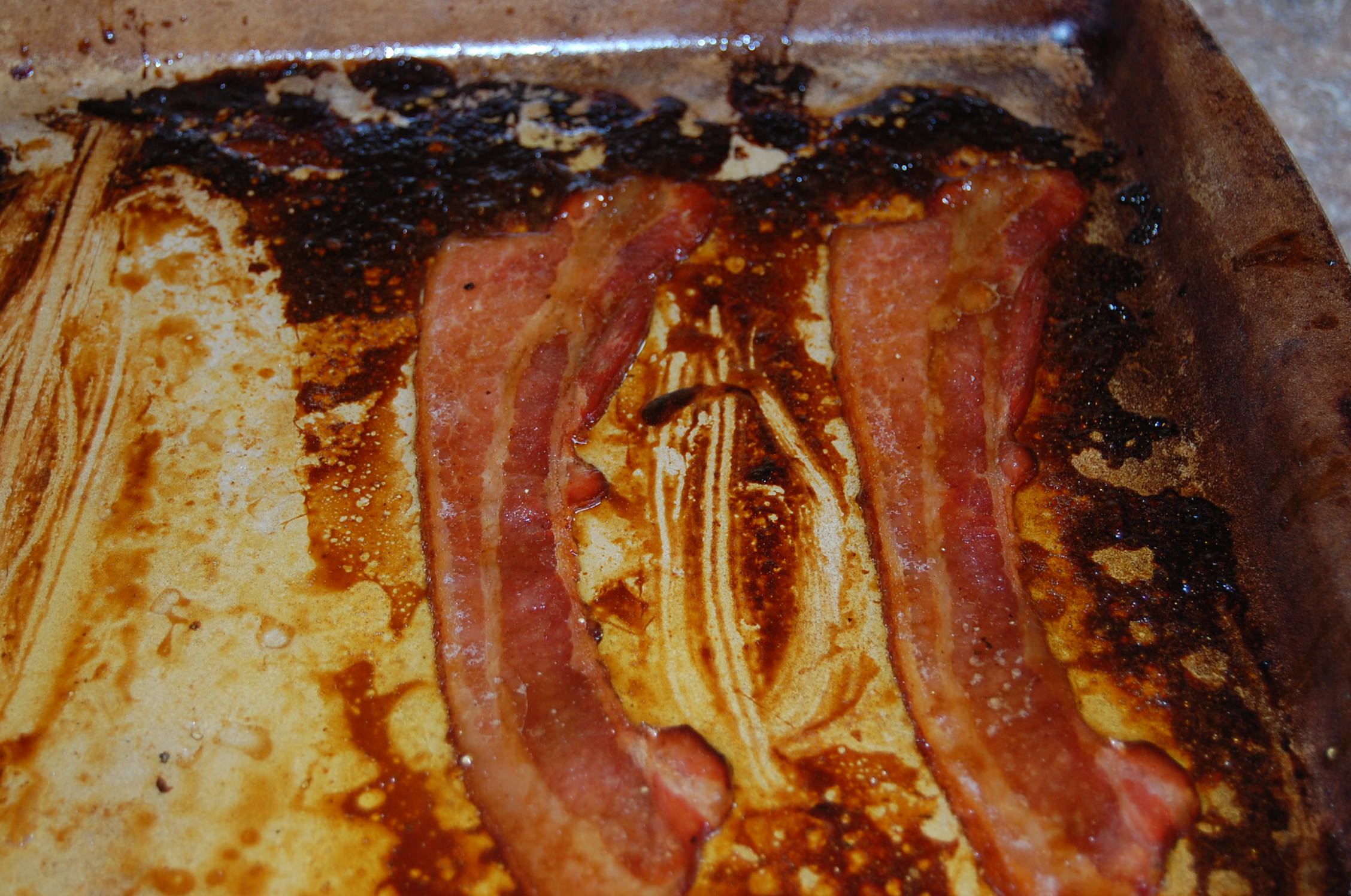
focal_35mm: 68
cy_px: 448
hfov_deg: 29.9
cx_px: 676
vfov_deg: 20.1
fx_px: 2529
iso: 400
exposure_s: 1/60
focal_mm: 45
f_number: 5.3
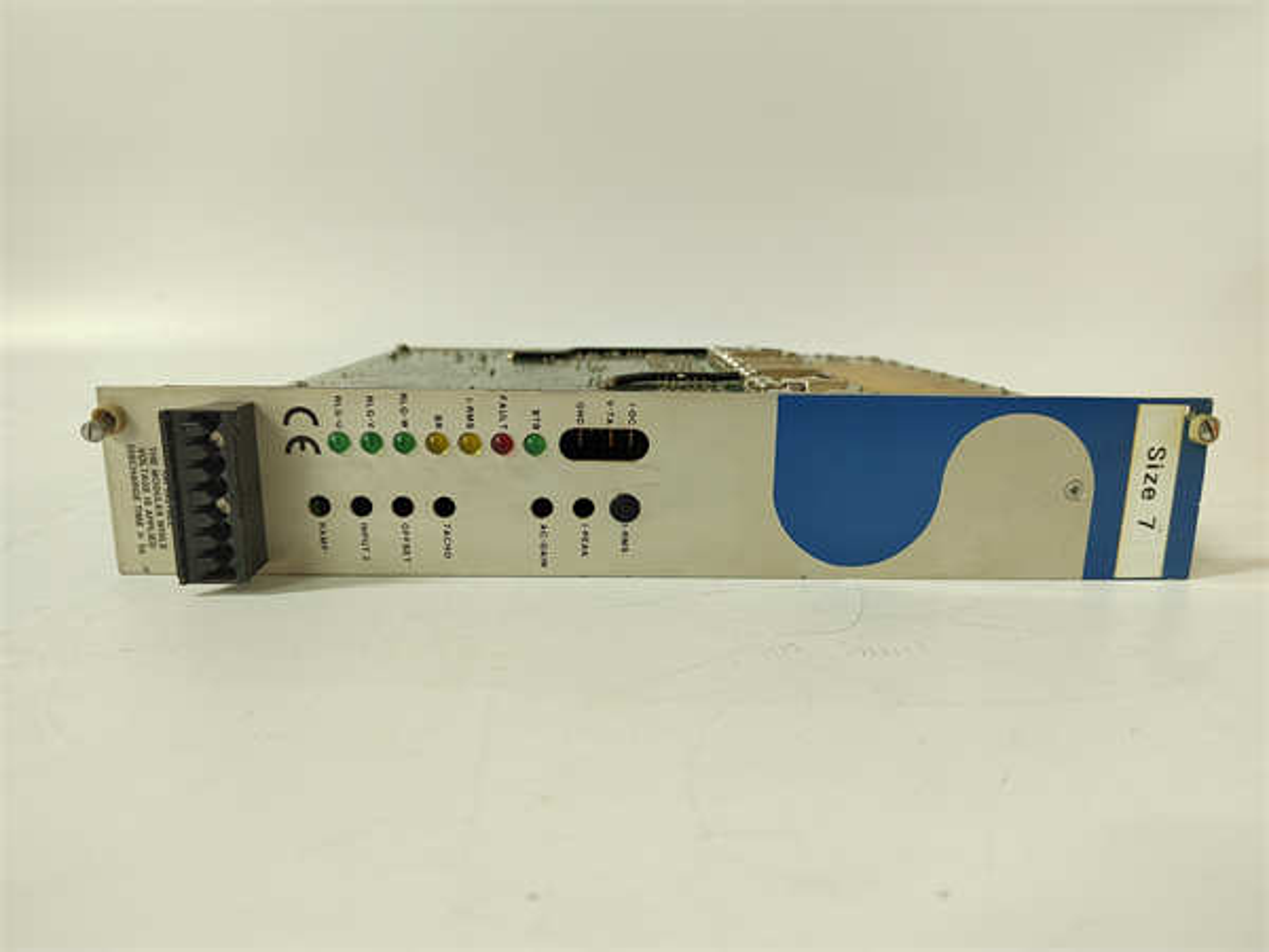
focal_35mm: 23
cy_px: 476
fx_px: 843
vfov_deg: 58.9
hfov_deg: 73.9
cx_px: 634
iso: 1378
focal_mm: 5.52
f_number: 1.9
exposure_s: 1/50
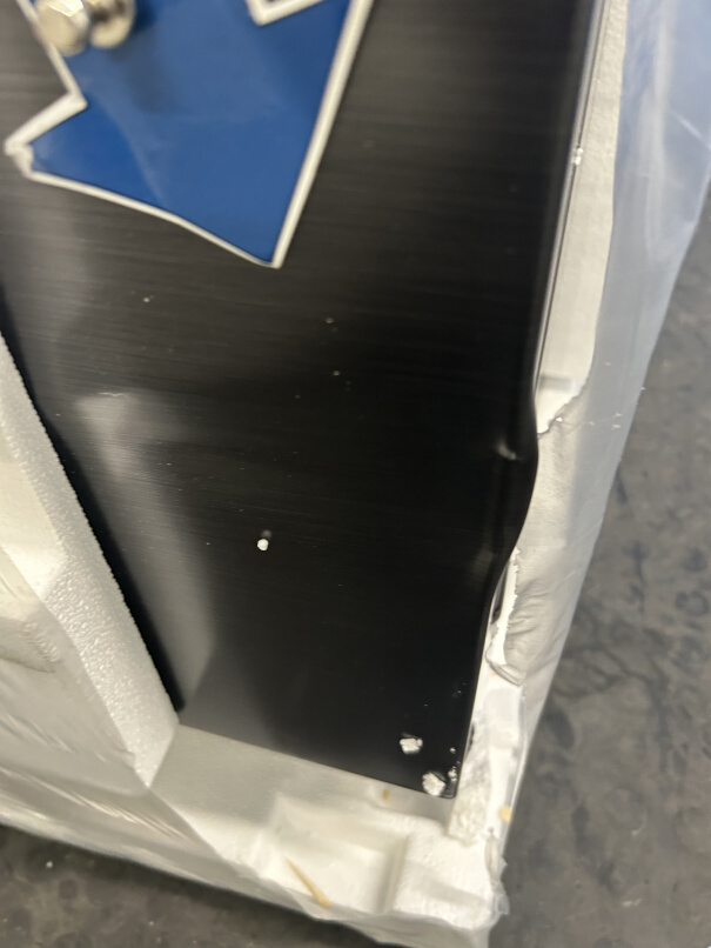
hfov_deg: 53.1
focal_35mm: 26
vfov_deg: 67.3
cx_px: 356
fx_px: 712
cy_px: 474
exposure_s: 1/50
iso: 250
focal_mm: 5.7
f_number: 1.5
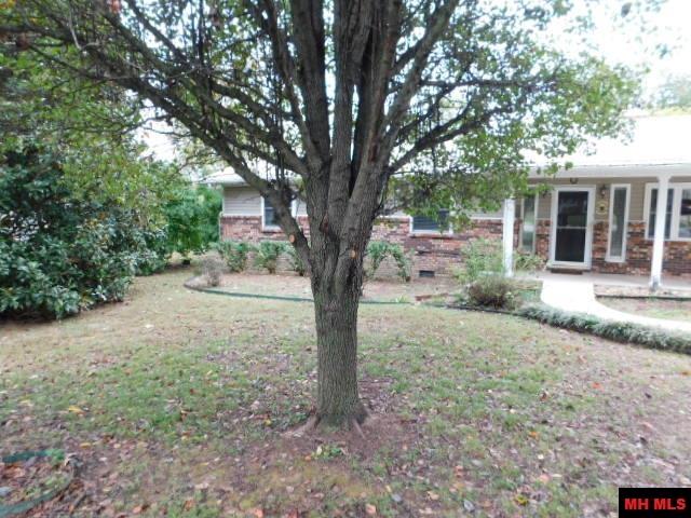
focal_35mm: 23
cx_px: 346
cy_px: 259
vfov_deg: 58.9
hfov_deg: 73.9
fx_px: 459
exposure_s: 1/50
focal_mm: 4
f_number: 3
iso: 125
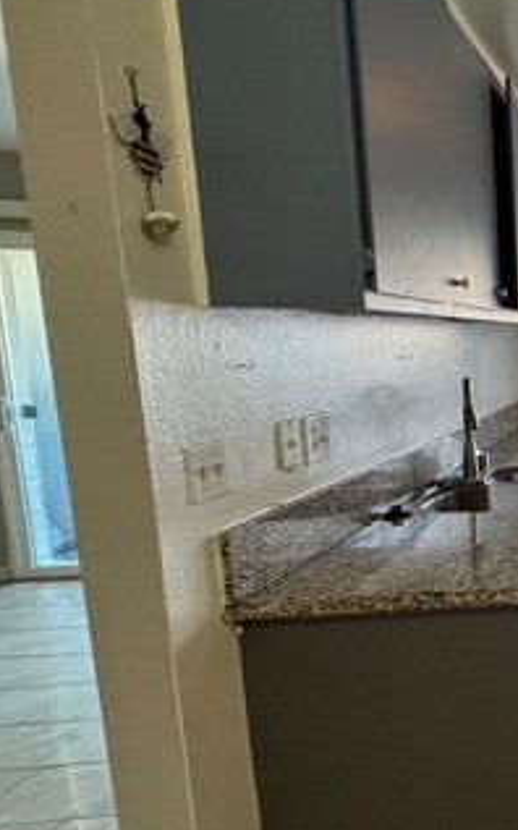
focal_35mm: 30
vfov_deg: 62.9
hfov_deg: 27.5
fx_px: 678
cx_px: 790
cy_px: 422
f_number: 2.2
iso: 250
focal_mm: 2.22
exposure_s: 1/120
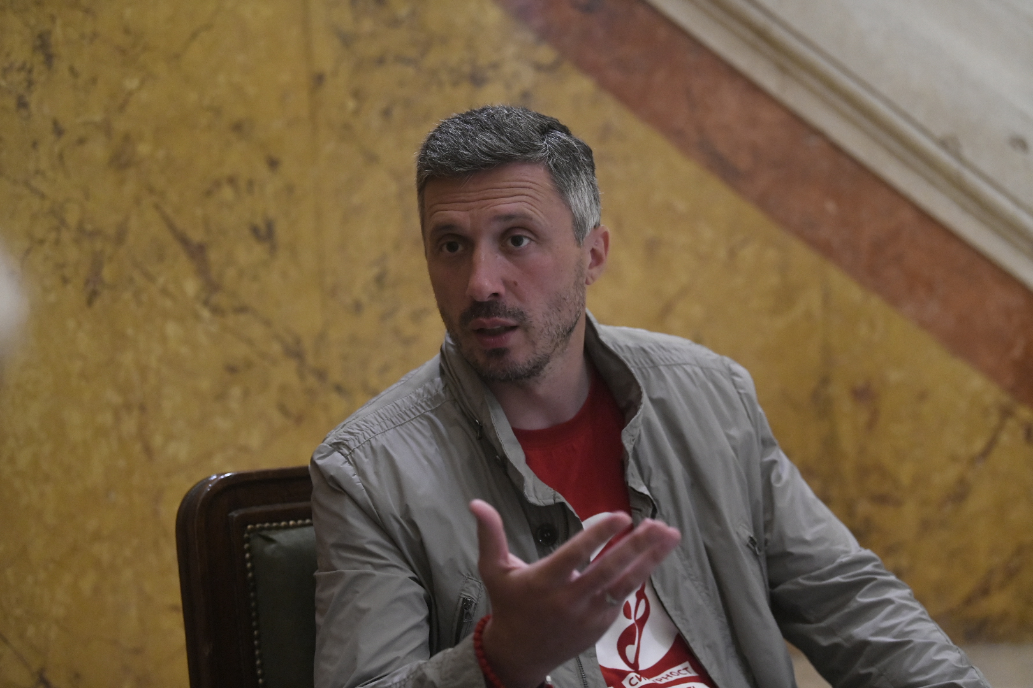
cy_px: 344
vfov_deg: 15.2
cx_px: 516
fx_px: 2582
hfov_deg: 22.6
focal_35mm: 90
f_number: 2.8
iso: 8000
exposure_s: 1/100
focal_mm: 90
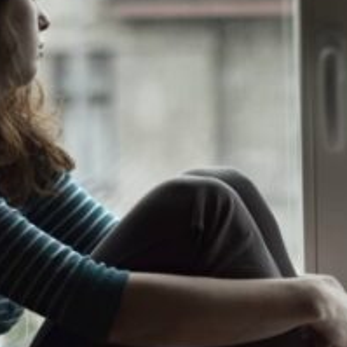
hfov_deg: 7.1
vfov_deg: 7.1
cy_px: 309
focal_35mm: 246
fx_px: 2790
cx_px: 288
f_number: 1.8
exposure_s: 1/800
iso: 200
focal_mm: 50
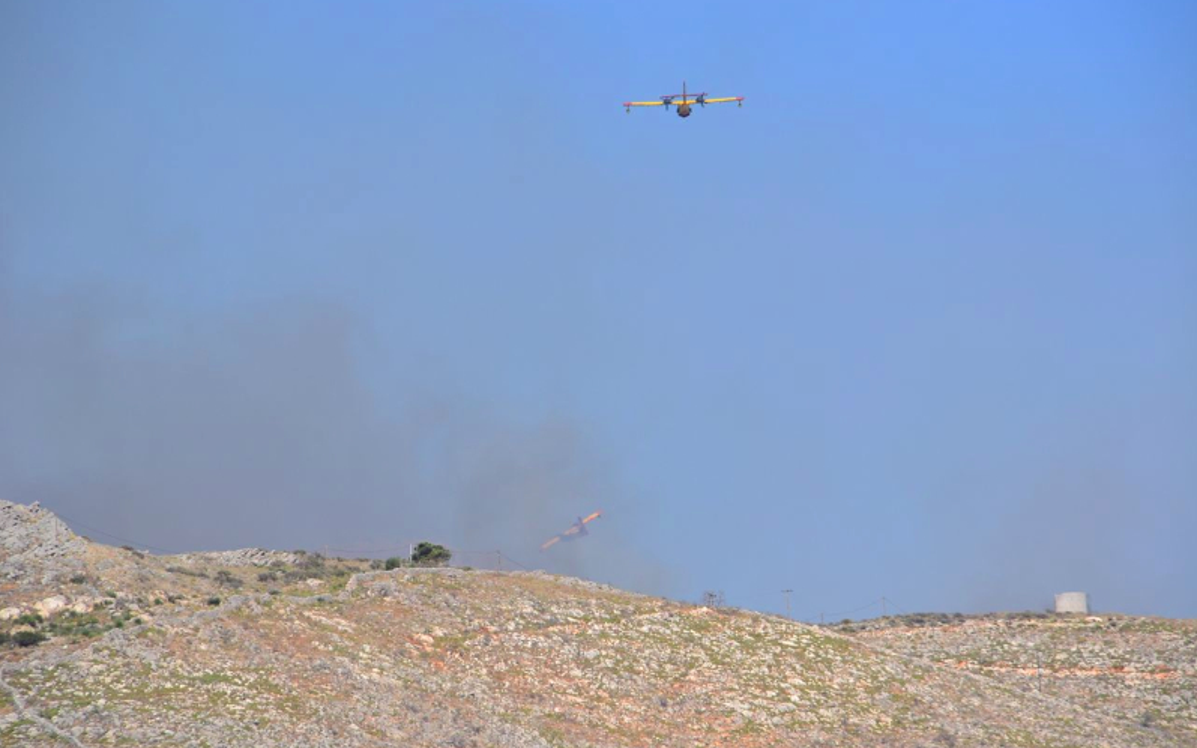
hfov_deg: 6.8
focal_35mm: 307
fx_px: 10014
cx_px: 599
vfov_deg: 4.3
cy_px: 373
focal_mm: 200
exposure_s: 1/500
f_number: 11
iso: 250
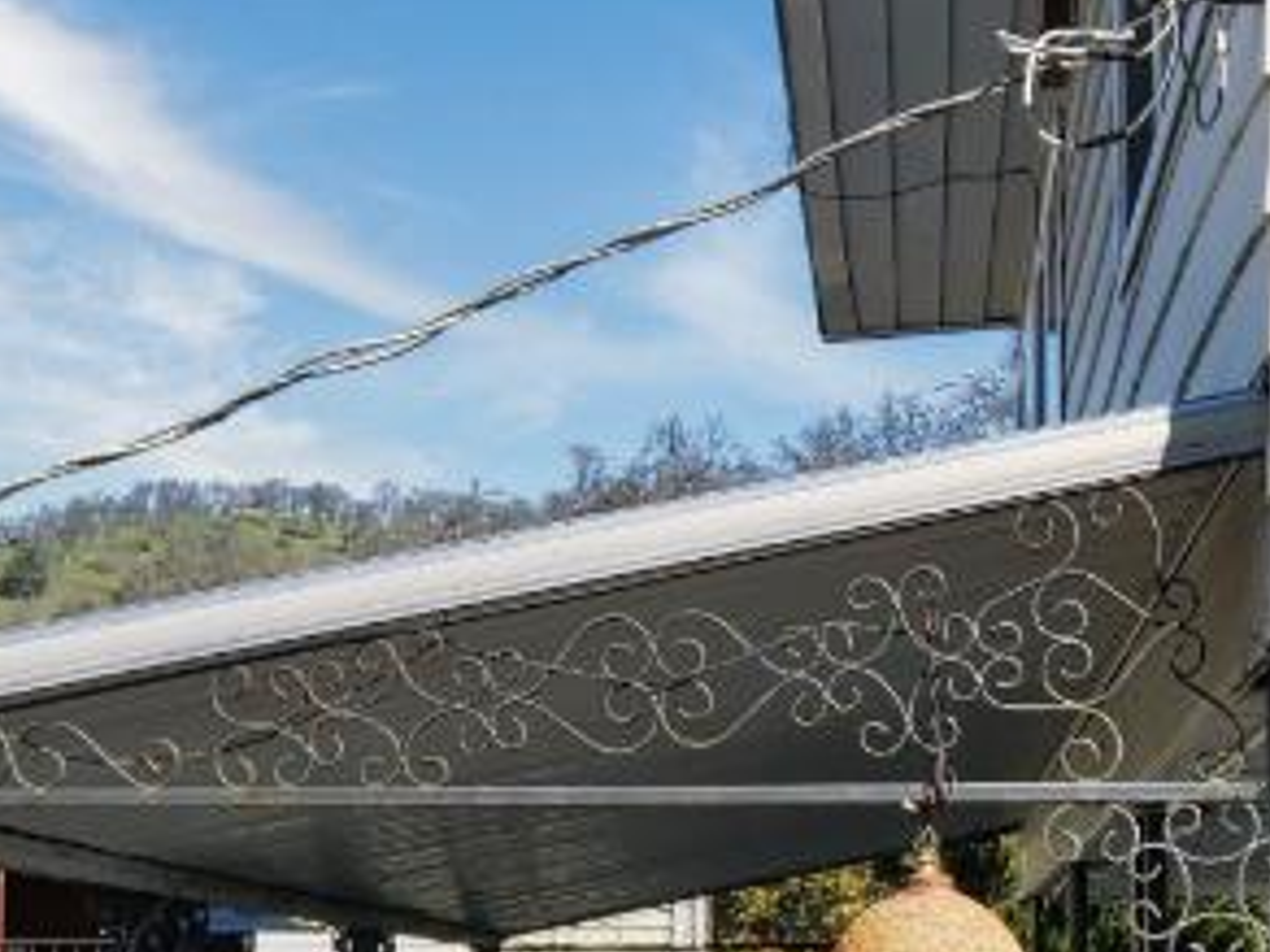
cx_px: 1066
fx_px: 2642
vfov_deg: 20.2
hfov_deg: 26.4
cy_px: 759
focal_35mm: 72
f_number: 2.8
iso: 160
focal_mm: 7
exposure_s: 1/1600
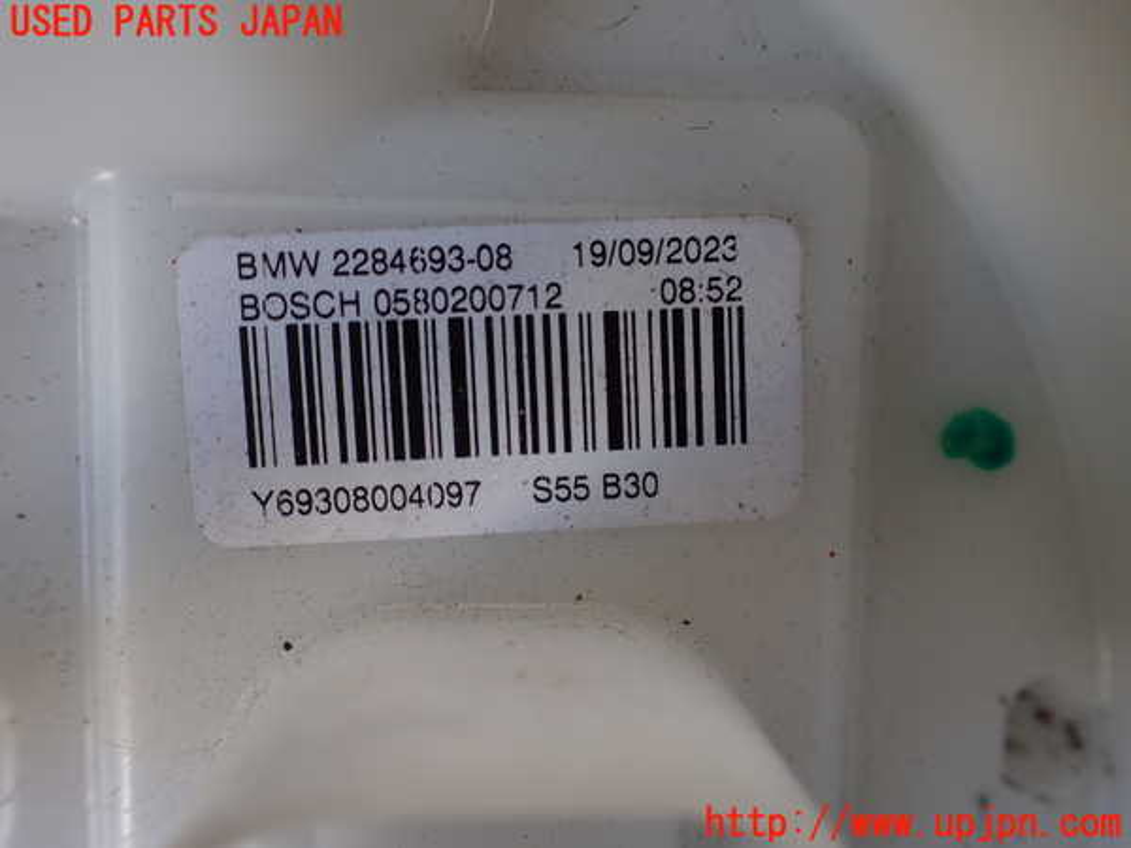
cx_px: 566
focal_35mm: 30
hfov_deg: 60.0
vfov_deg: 46.8
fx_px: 980
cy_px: 424
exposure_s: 1/125
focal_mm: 5.4
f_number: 2.3
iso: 160
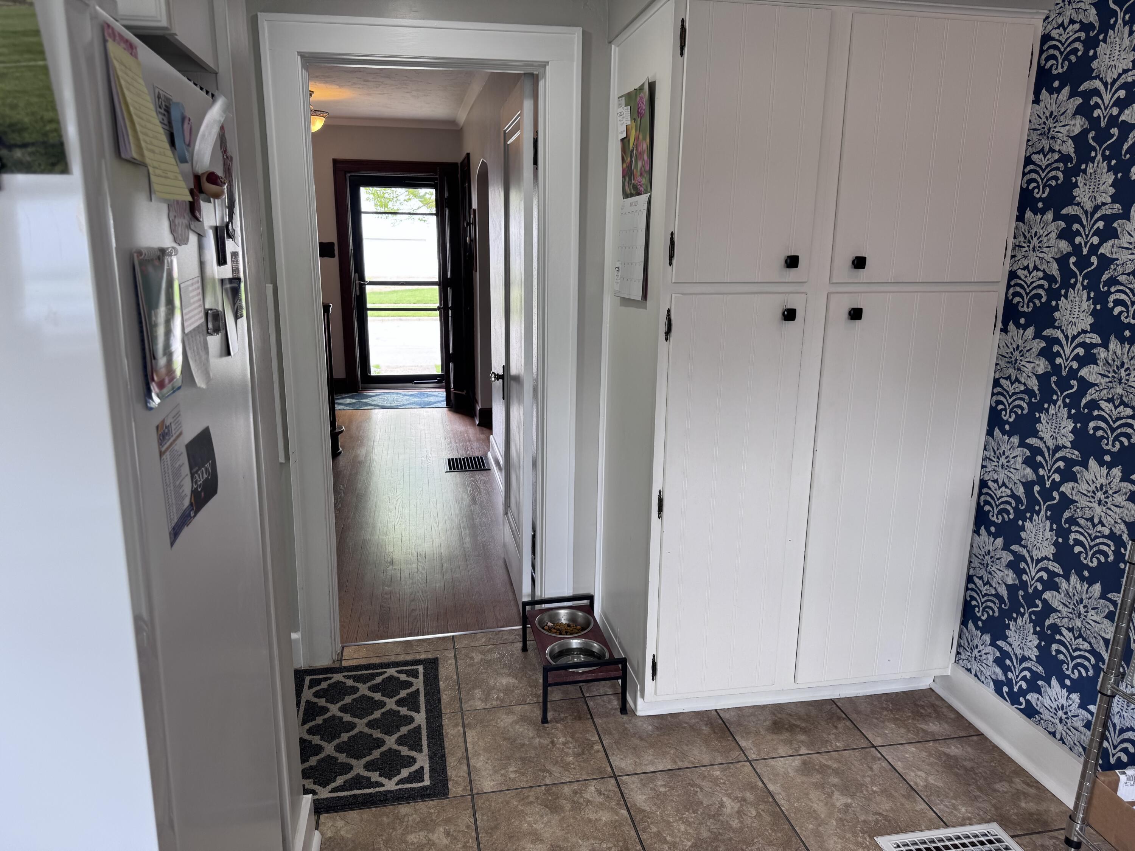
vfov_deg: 56.8
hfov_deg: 71.6
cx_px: 568
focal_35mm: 24
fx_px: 787
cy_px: 426
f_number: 1.78
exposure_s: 1/120
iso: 80
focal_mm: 6.76
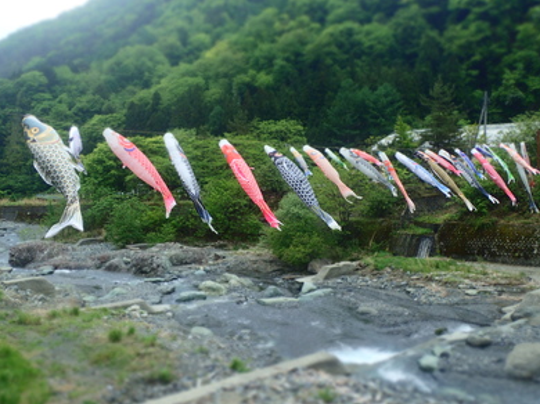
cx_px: 266
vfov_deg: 36.8
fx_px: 608
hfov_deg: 47.9
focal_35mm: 39
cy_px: 202
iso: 100
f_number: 3.5
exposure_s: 1/160
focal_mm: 6.86
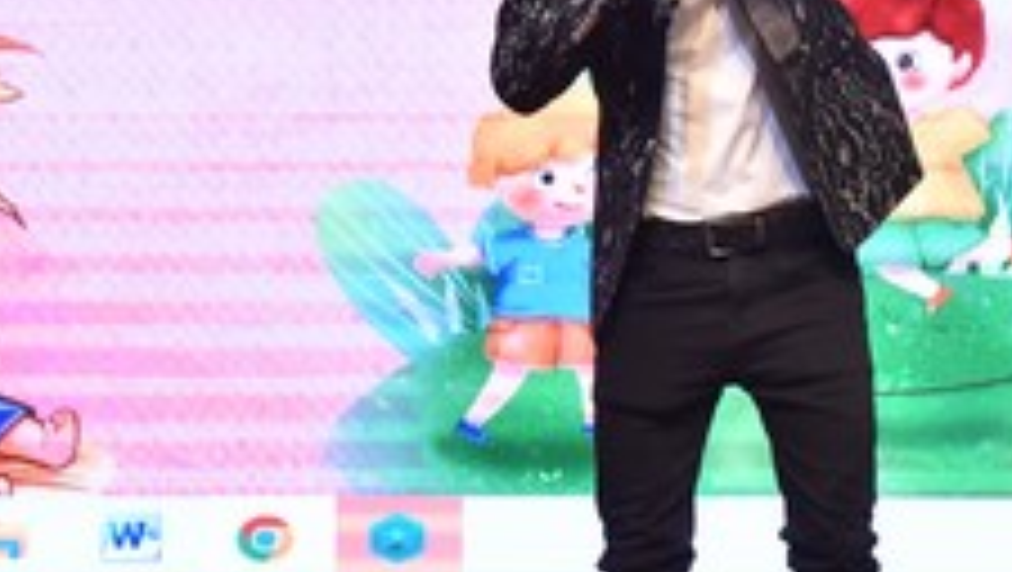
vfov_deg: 5.2
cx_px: 715
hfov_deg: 9.1
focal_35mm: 236
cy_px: 5
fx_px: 6338
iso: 2000
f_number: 5.6
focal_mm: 78
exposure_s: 1/125
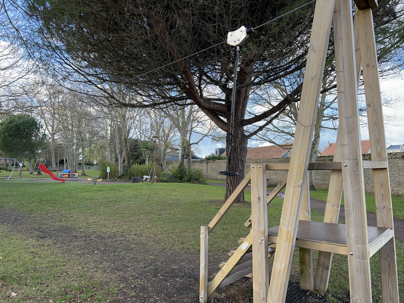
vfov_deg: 53.1
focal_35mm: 26
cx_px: 202
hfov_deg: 67.3
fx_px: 303
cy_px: 152
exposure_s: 1/427
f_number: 1.5
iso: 50
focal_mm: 5.7
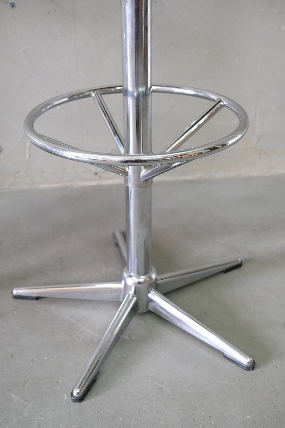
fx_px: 475
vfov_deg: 48.5
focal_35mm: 40
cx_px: 142
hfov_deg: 33.4
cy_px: 212
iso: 1250
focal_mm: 26
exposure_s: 1/40
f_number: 4
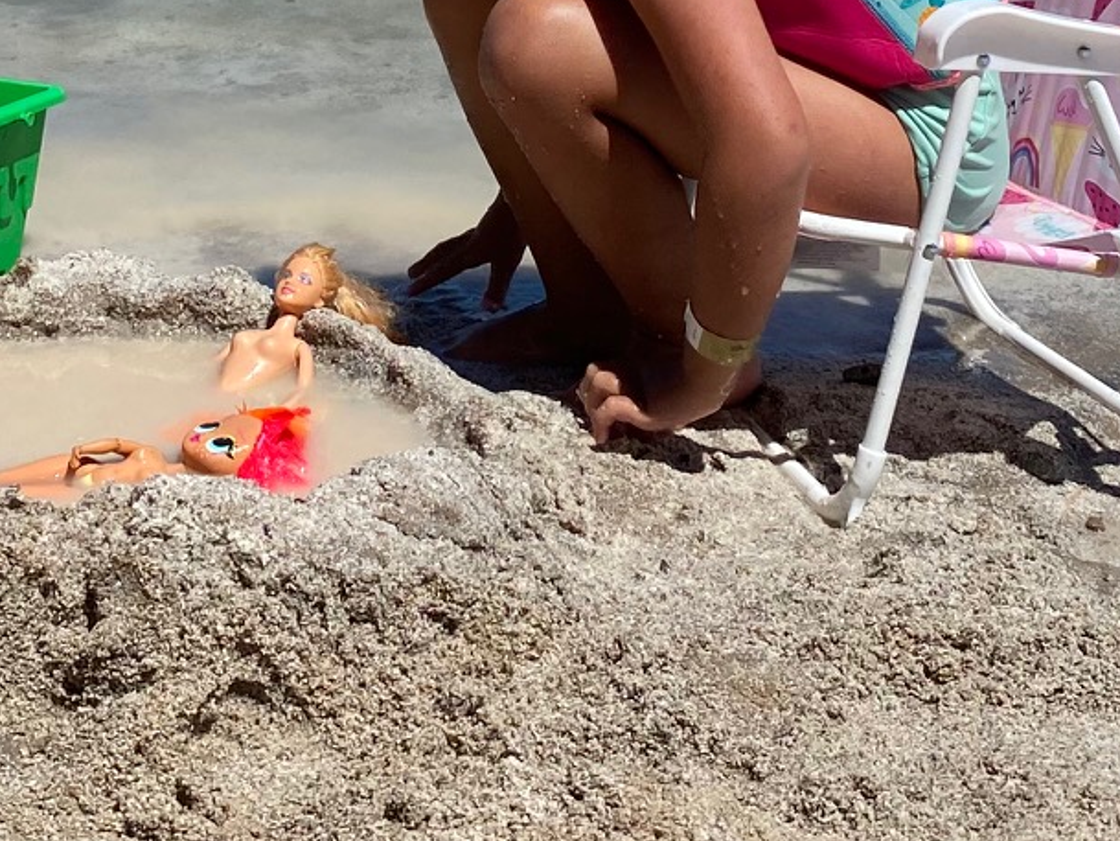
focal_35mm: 86
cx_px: 349
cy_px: -280
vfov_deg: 16.2
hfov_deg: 22.6
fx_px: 2783
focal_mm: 4.25
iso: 32
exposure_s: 1/3846
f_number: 1.8
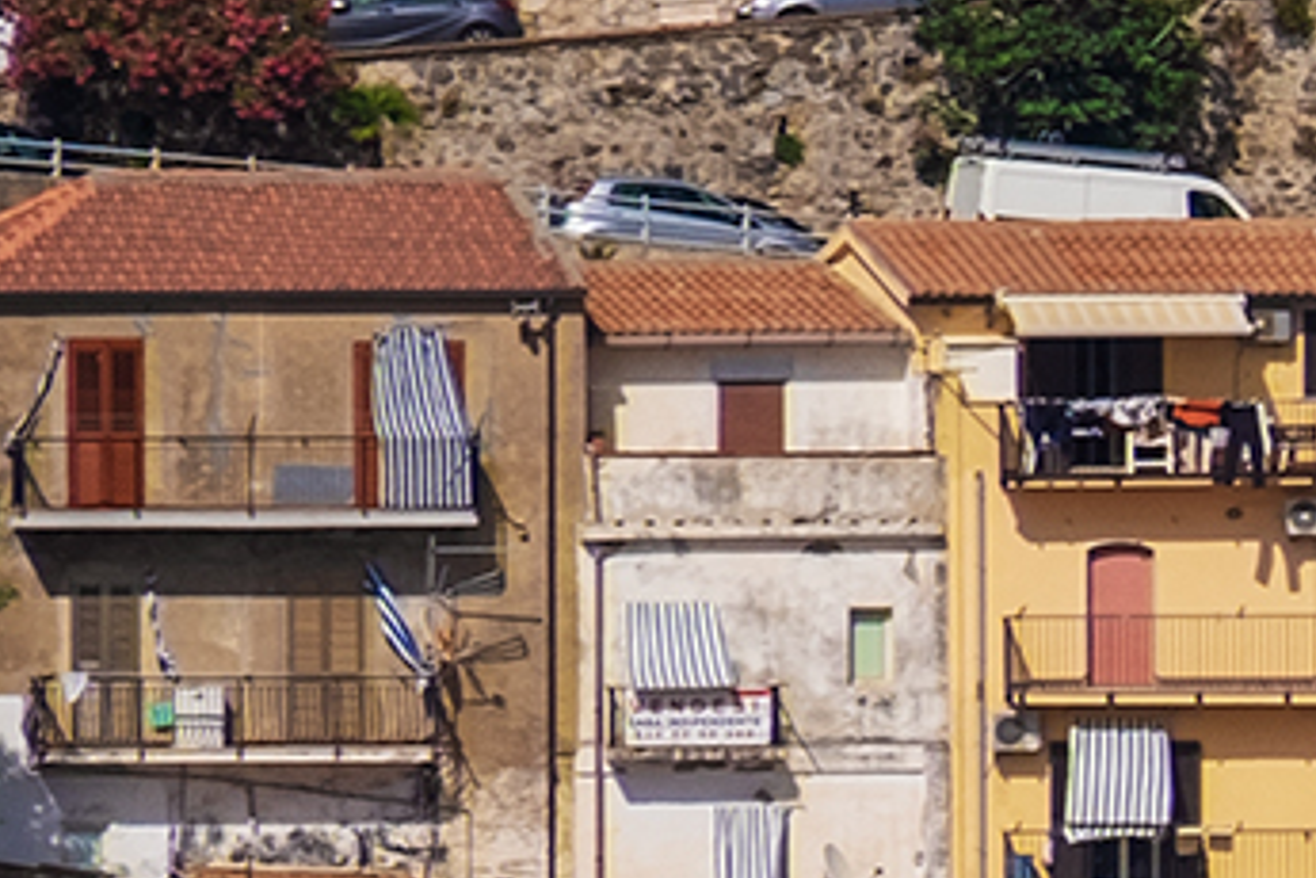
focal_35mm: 1926
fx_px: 70400
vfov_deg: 0.7
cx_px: 4162
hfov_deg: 1.1
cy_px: 697
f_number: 6.4
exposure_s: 1/850
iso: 160
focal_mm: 192.9
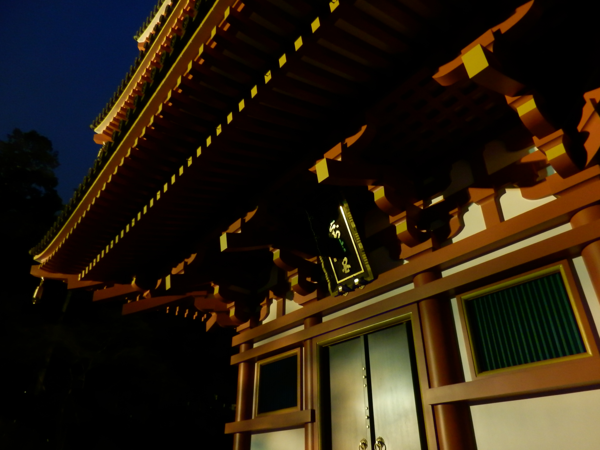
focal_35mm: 24
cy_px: 225
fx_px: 416
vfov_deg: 56.8
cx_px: 300
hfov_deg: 71.6
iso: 400
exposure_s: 1/2
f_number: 3
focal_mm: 4.2
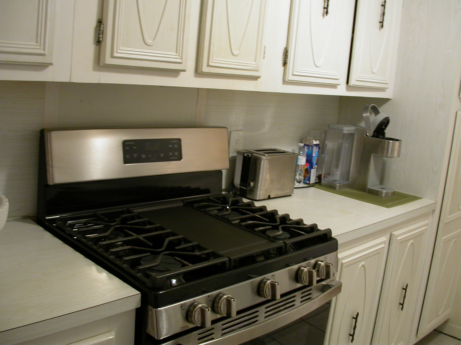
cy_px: 172
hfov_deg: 49.0
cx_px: 230
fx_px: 506
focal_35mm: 38
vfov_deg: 37.7
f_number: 2.6
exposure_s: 1/11.1
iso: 100
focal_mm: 7.85
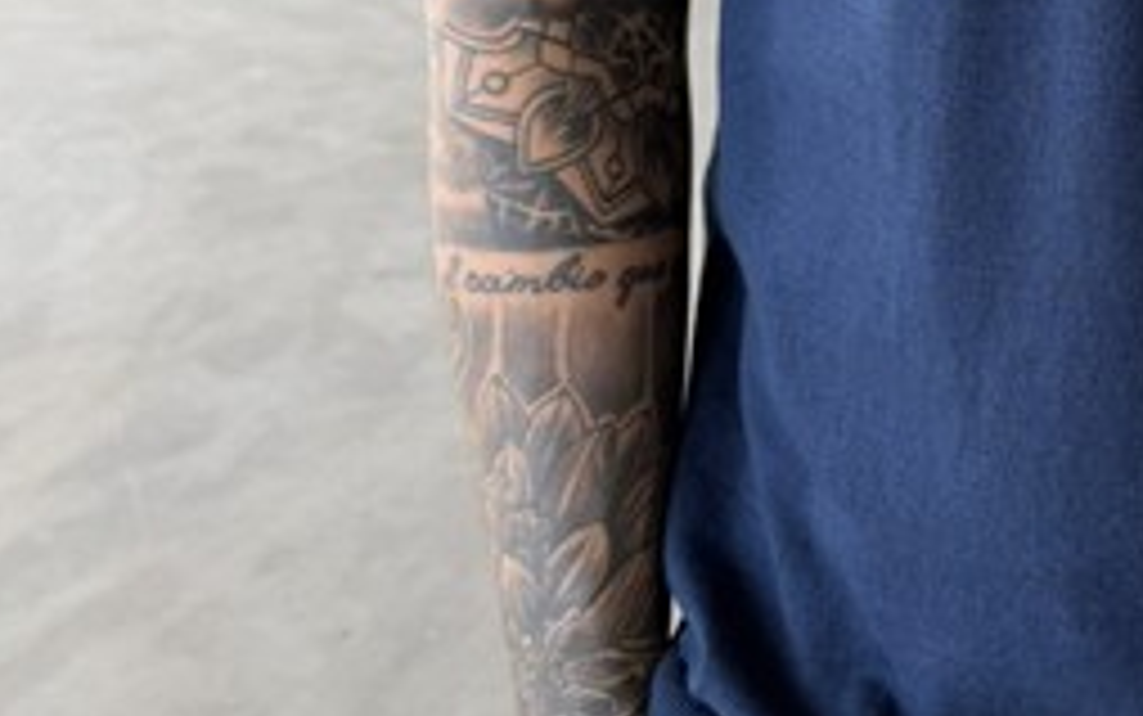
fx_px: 2493
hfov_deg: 24.3
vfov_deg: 16.2
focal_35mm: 80
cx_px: 1224
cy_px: 158
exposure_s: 1/143
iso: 64
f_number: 1.78
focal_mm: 6.76
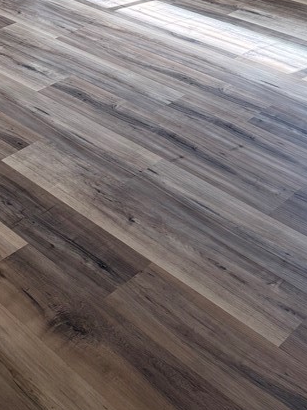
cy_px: -75
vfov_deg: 28.3
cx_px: 230
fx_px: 710
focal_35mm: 60
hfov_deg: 24.1
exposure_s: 1/261
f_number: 1.78
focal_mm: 6.76
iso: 100
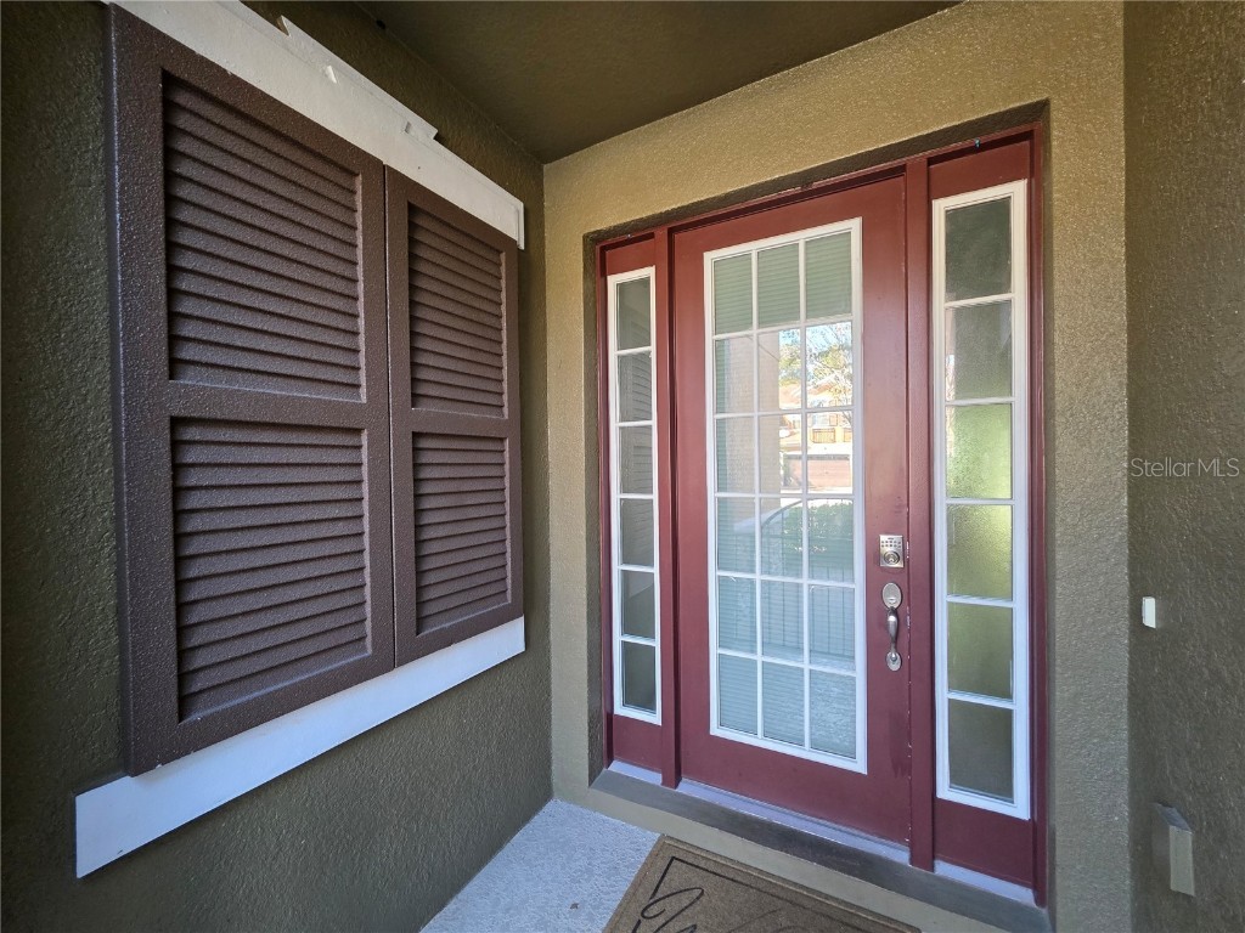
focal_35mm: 13
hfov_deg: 106.2
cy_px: 466
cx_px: 622
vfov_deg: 89.9
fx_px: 468
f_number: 1.9
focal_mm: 2.2
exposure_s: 1/100
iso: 320
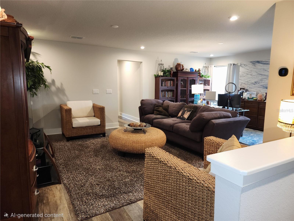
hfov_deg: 73.9
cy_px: 110
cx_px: 147
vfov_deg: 58.9
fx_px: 195
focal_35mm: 23
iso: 100
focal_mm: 6.4
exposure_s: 1/24
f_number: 1.8
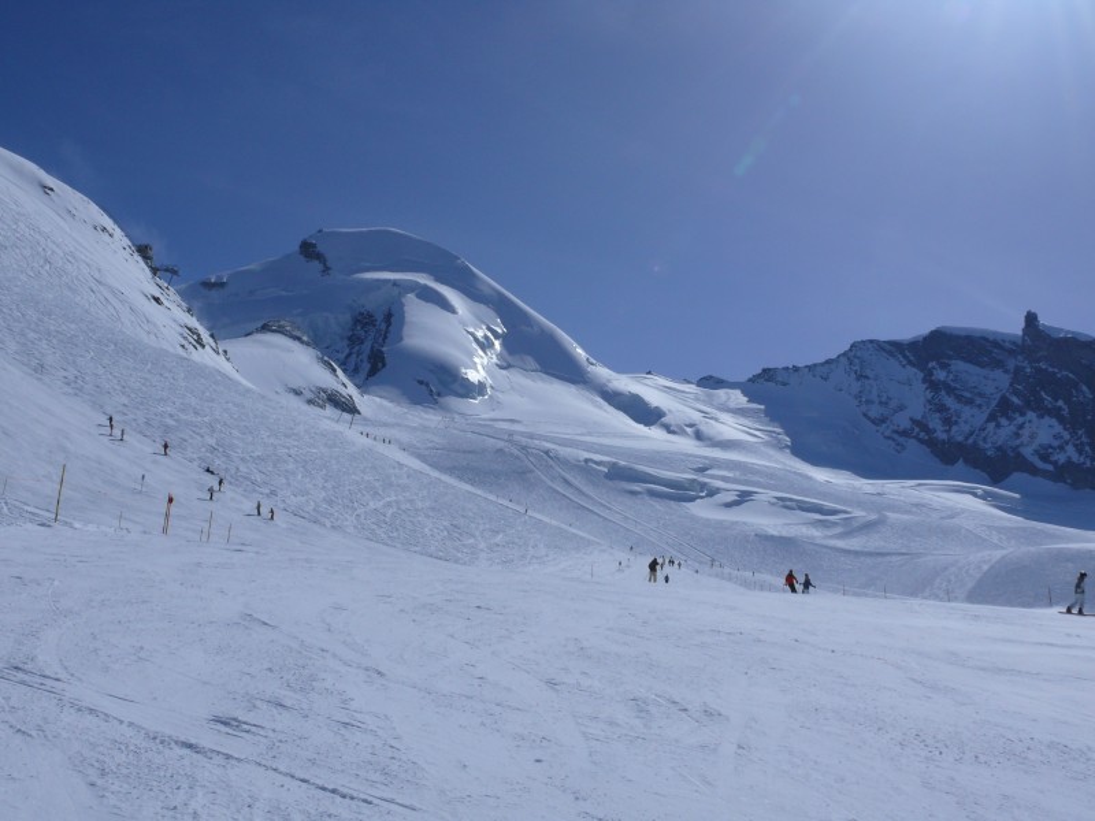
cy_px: 410
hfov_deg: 50.1
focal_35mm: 37
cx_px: 548
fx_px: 1170
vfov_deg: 38.7
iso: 100
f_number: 10
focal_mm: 7.8
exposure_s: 1/1000
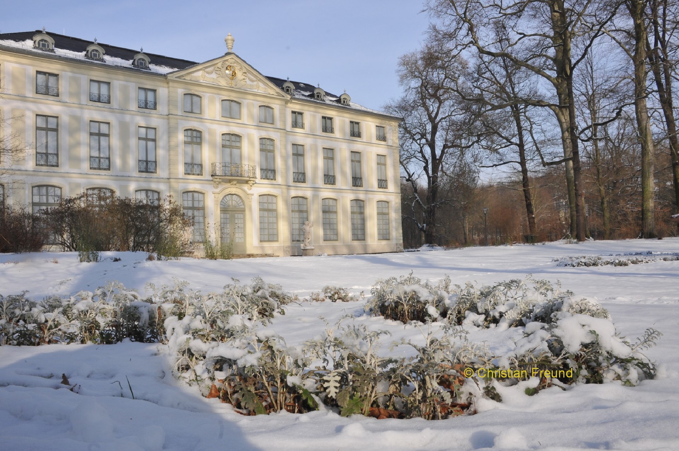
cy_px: 226
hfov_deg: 62.0
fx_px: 565
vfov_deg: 43.5
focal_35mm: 30
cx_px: 340
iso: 250
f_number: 16
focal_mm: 20
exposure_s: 1/125
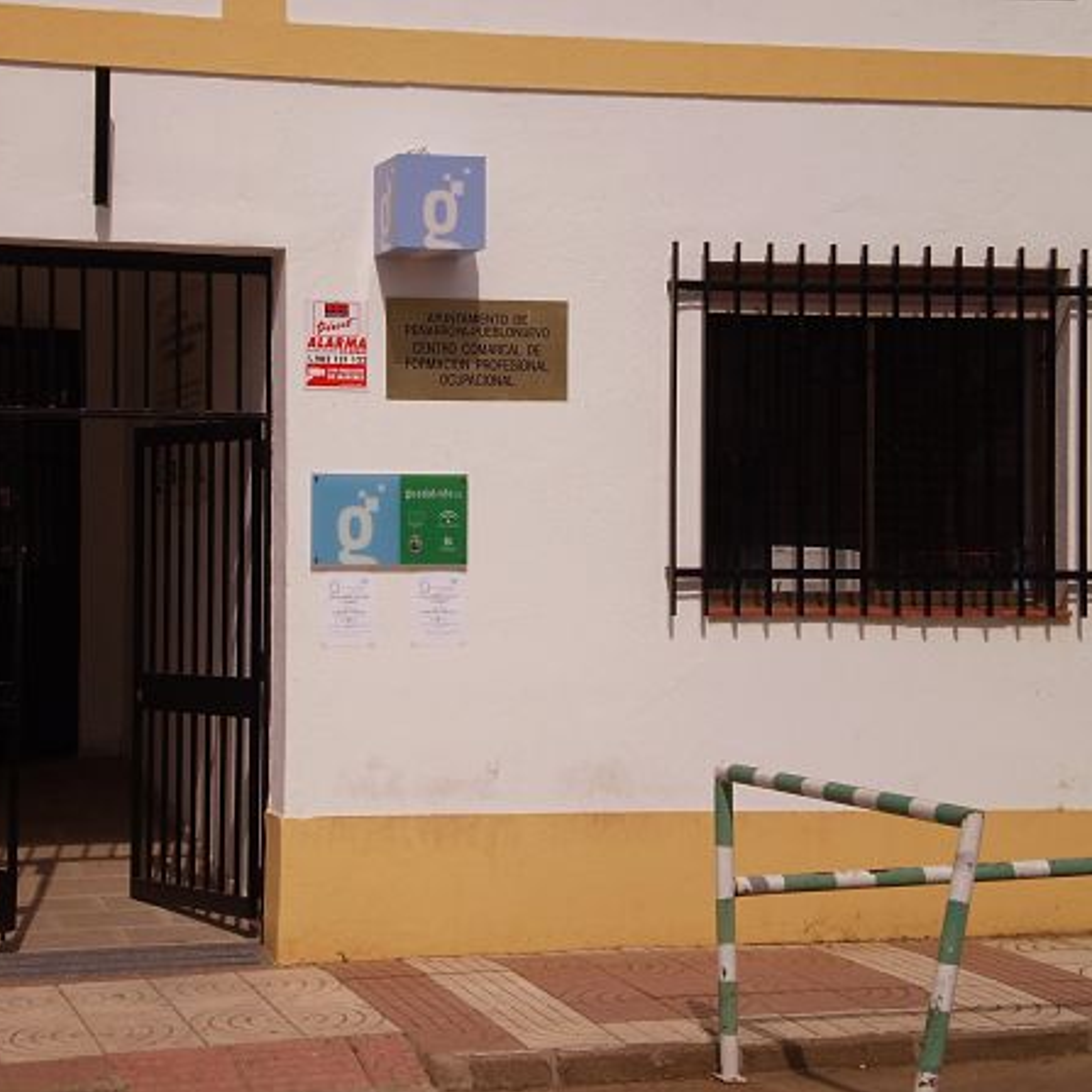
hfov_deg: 22.7
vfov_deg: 22.8
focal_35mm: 76
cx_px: 420
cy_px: 547
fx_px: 2712
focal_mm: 11.3
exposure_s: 1/800
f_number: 6.2
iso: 64
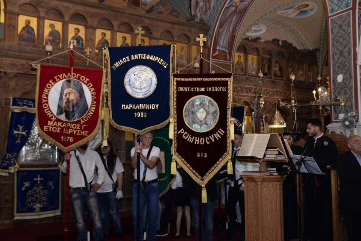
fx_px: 361
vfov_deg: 36.9
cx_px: 180
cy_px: 120
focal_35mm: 36
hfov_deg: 53.1
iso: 400
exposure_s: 1/60
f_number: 5
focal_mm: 36
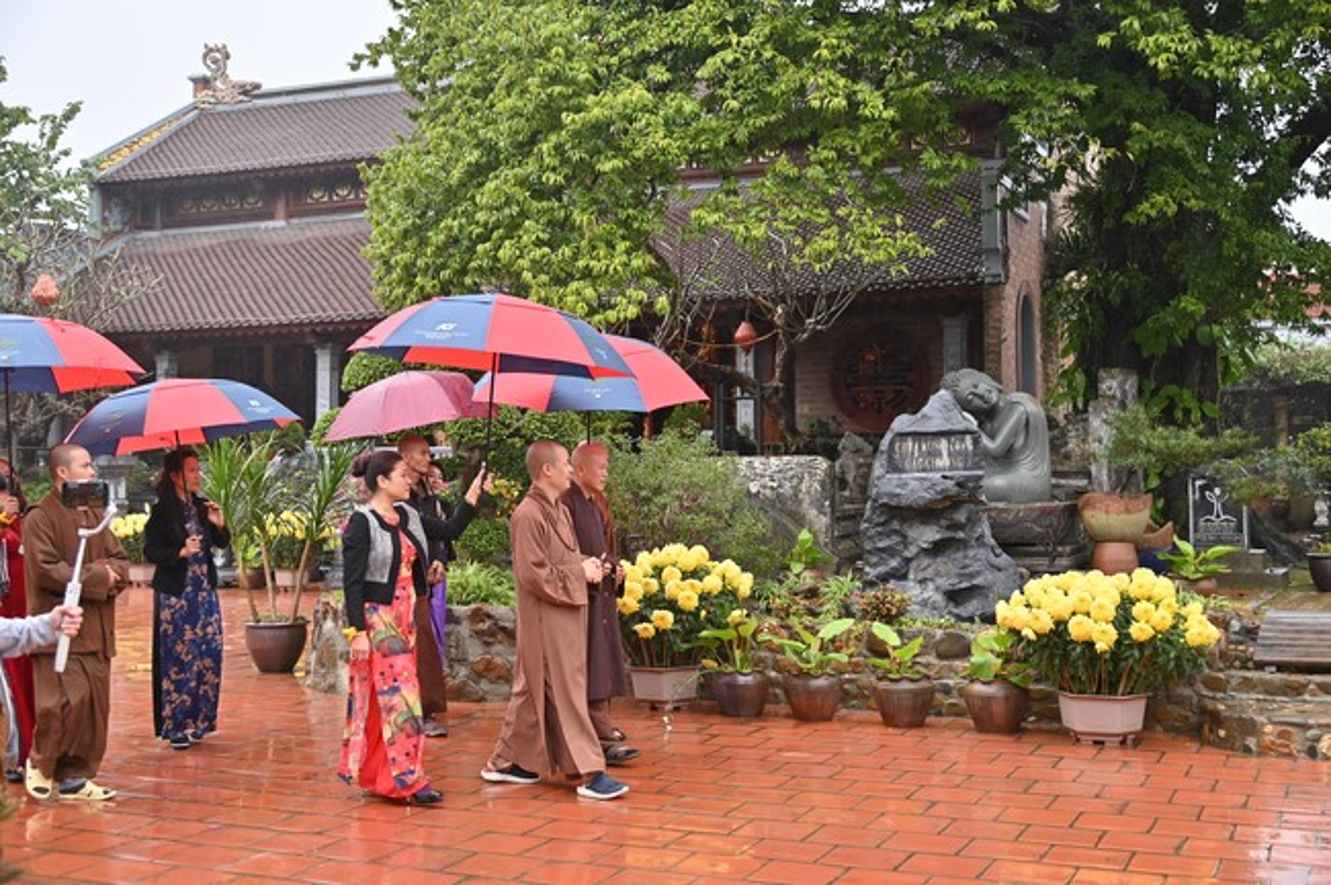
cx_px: 666
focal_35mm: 40
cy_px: 442
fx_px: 1477
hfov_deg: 48.5
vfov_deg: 33.3
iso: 200
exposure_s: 1/320
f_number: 4.5
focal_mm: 40
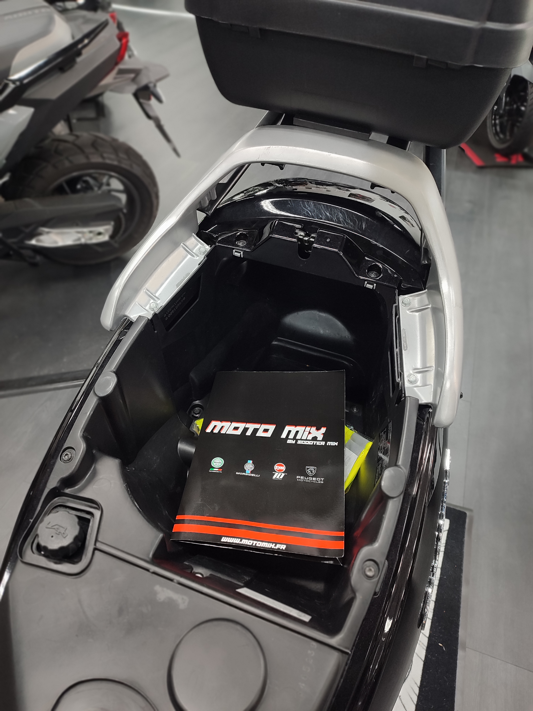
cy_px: 356
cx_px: 266
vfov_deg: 71.6
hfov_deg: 56.8
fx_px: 493
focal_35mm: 24
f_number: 1.89
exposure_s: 1/20
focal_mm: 5.89
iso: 359
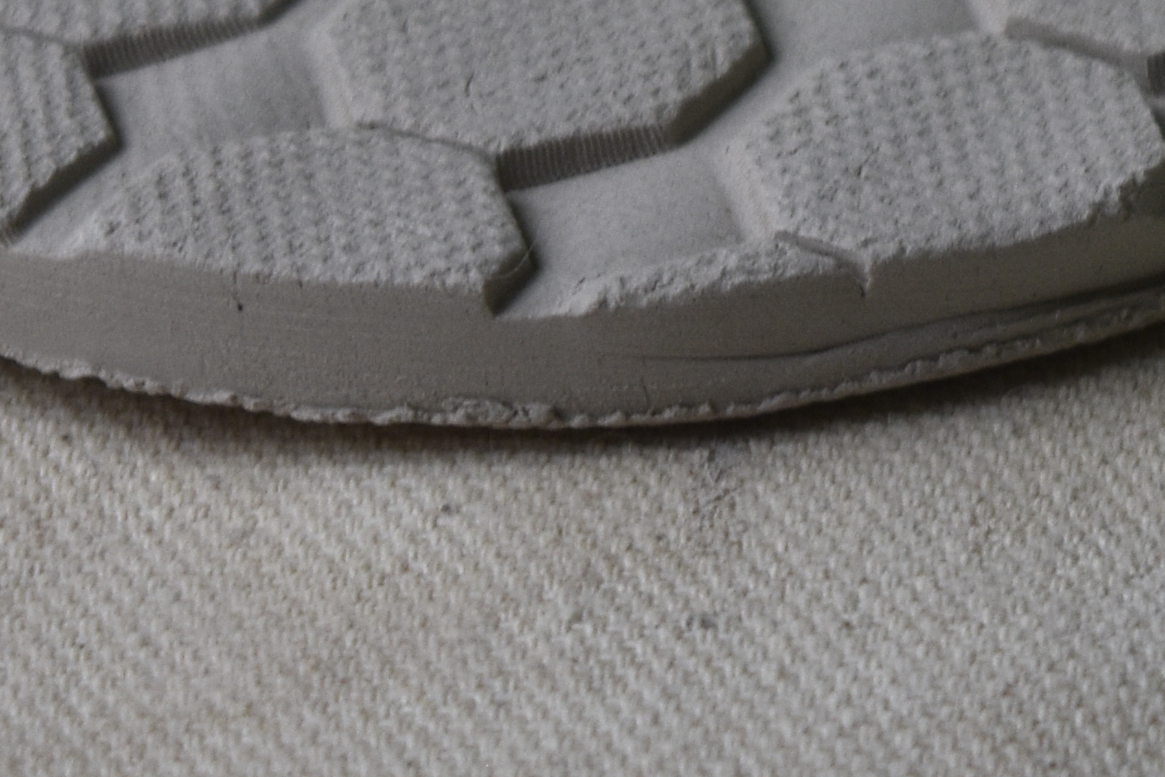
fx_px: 12630
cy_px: -855
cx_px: 1520
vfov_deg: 3.5
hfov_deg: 5.3
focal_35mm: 390
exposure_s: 1/100
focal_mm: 55
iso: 320
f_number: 5.6
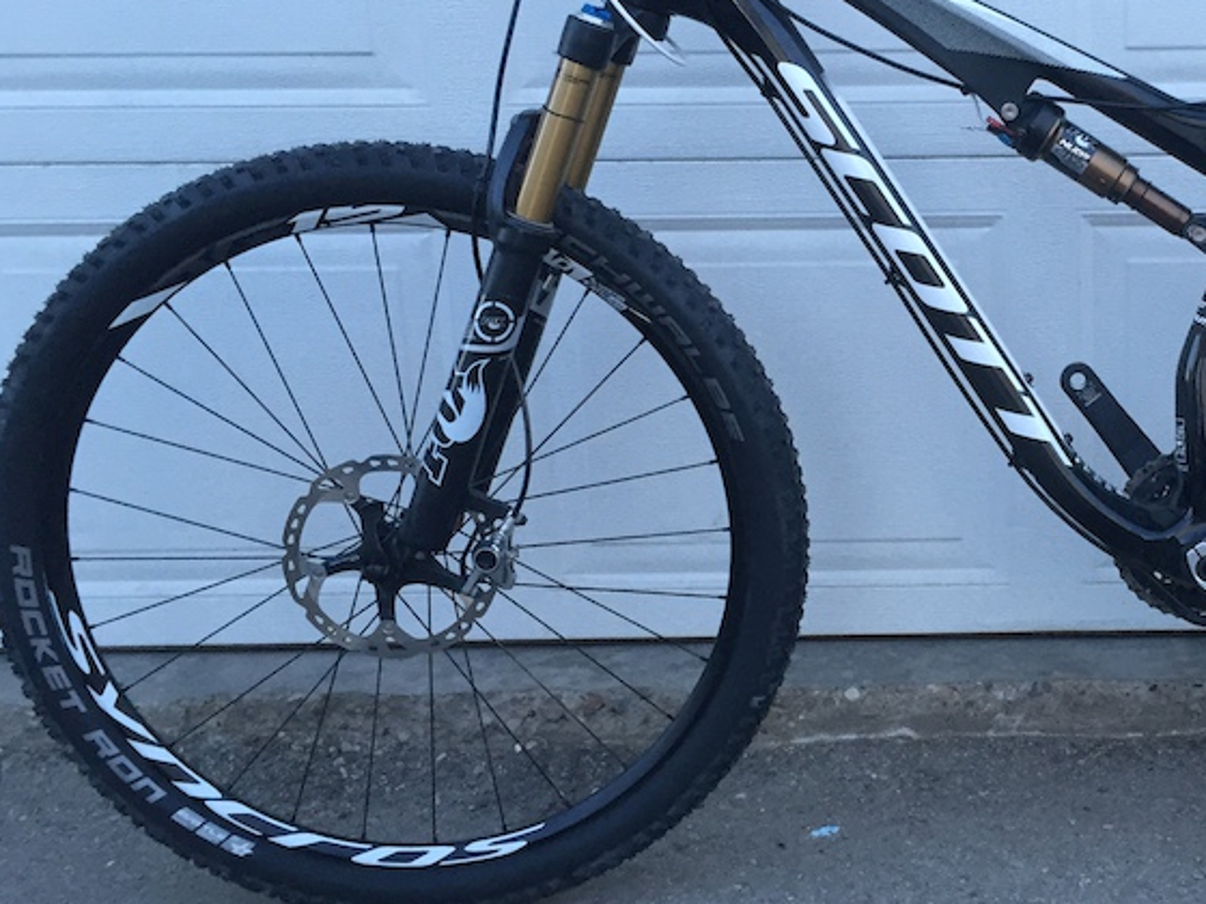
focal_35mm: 53
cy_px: 415
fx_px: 1846
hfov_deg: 34.5
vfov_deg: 27.5
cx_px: 1044
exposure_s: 1/30
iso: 40
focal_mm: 4.15
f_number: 2.2
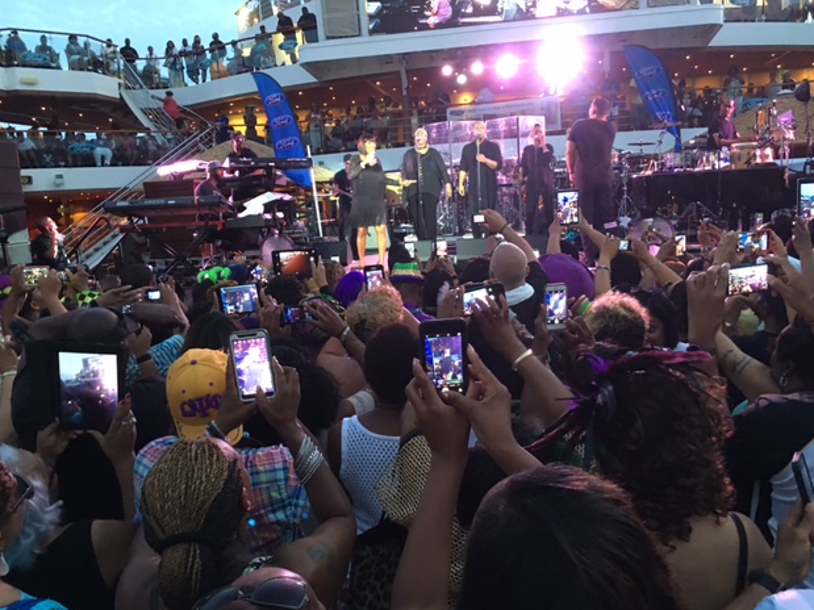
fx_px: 705
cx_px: 413
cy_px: 301
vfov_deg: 46.8
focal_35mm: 30
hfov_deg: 60.0
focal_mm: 4.15
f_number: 2.2
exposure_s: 1/10
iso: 80
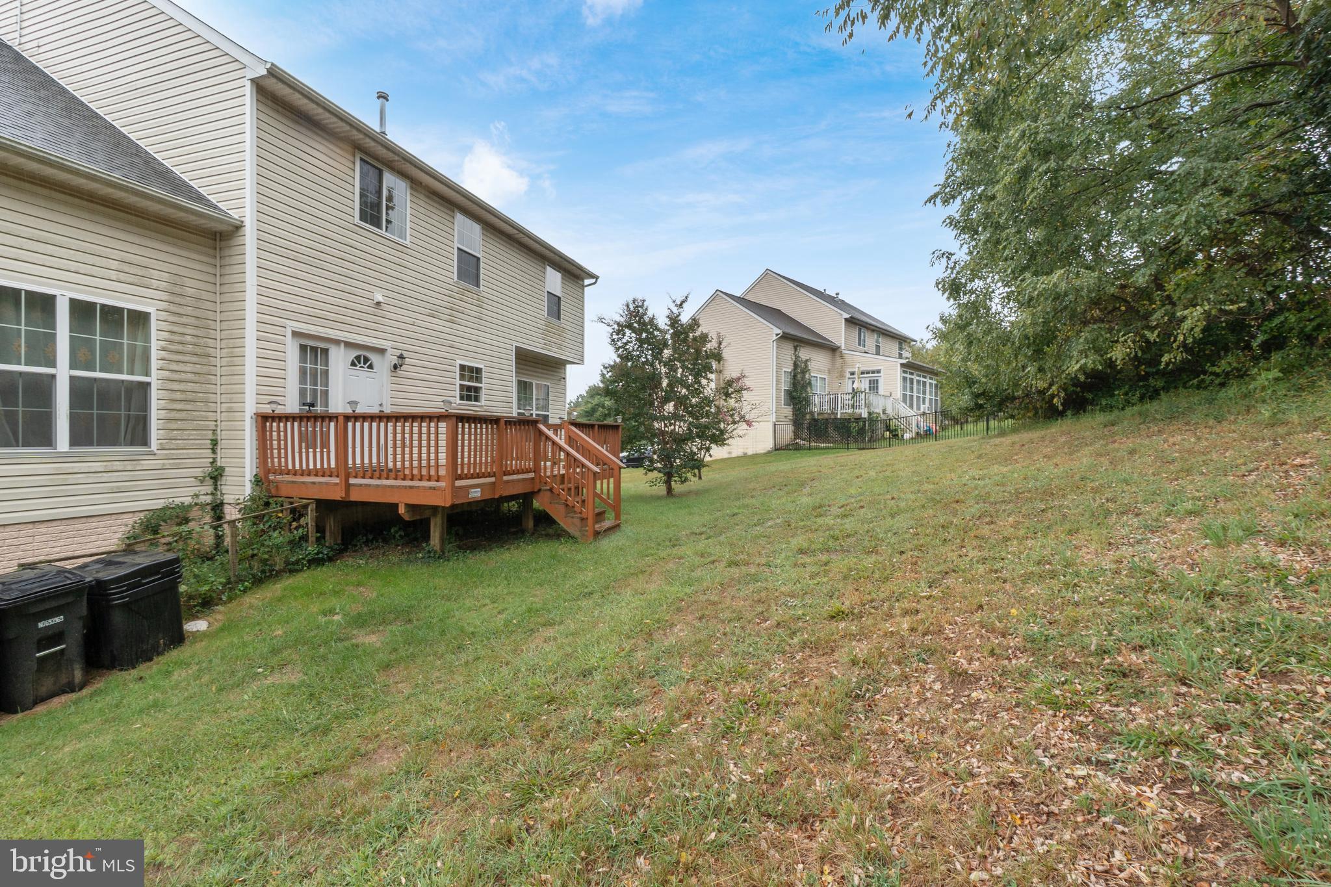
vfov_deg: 77.3
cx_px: 666
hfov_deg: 100.4
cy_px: 444
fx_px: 554
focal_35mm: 15
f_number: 11
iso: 100
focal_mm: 10
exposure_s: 1/15
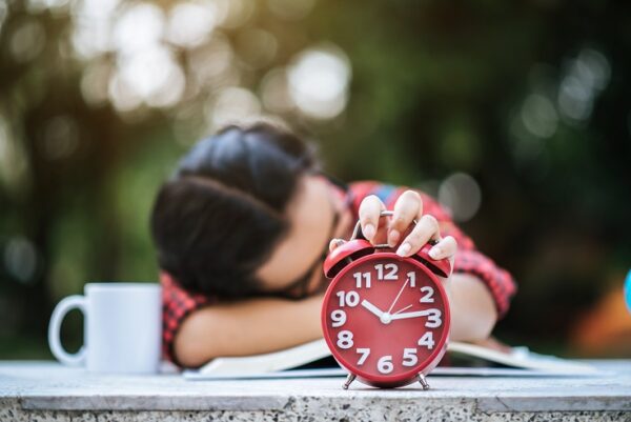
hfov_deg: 23.9
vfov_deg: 16.1
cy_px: 211
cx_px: 316
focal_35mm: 85
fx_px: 1491
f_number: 1.8
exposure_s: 1/125
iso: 200
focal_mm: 85
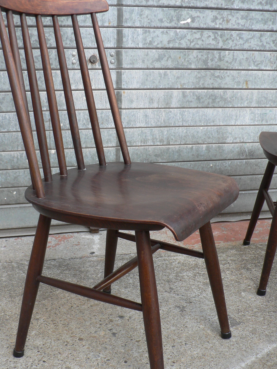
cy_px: 205
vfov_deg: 43.8
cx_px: 115
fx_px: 459
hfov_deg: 33.5
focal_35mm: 43
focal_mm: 6
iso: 80
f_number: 2.8
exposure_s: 1/60
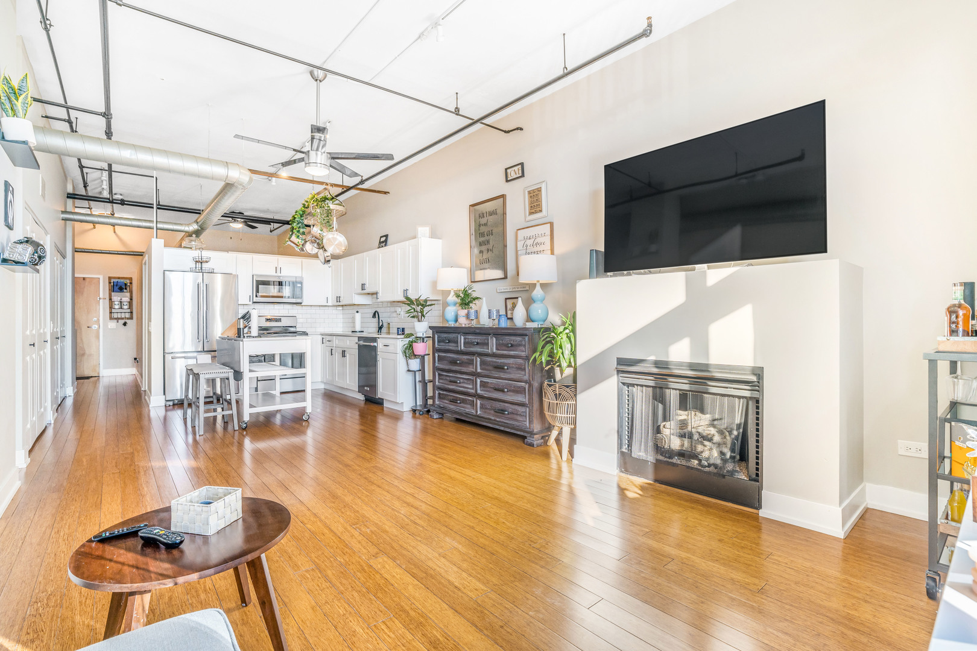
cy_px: 326
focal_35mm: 16
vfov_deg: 73.7
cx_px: 488
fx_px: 434
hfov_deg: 96.7
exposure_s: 1/200
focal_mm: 16
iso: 320
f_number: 9
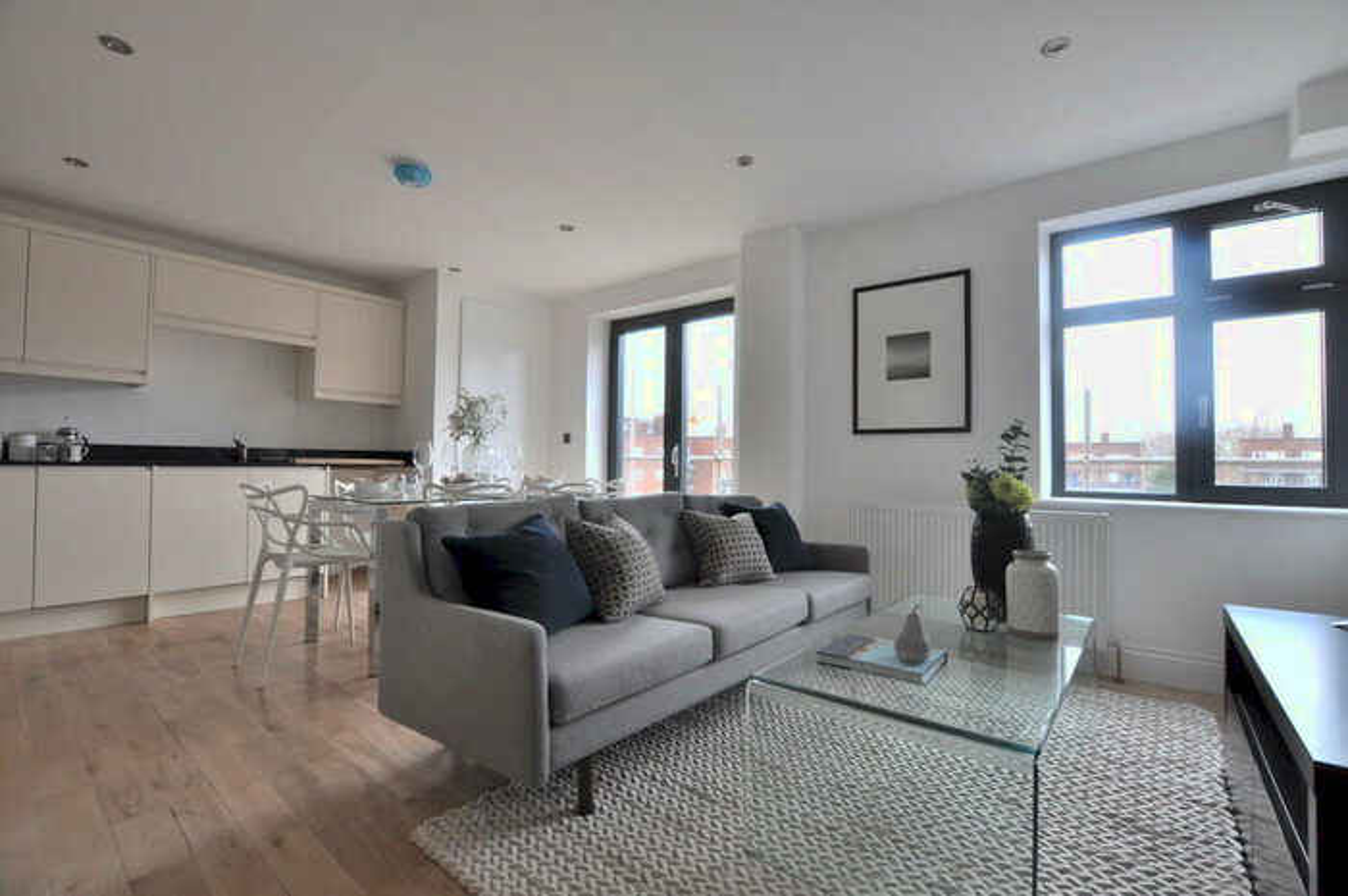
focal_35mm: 15
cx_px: 674
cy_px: 448
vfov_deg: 77.2
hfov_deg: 100.5
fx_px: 561
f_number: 5.6
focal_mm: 10
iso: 400
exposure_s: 1/125
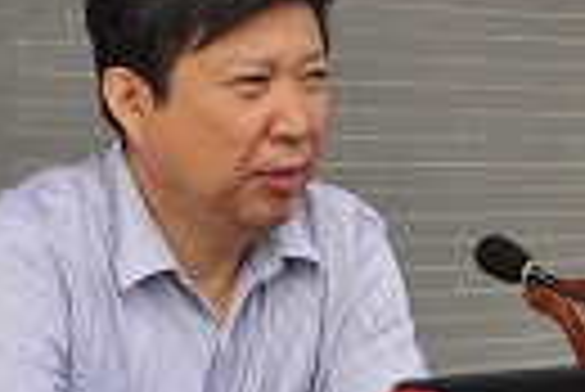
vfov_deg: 10.9
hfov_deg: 15.9
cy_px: 99
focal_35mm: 126
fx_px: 2050
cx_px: 605
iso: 640
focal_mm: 35
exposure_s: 1/320
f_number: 9
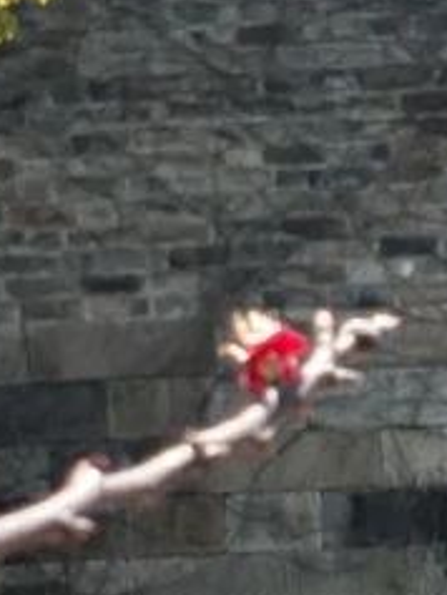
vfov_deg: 6.2
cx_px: 517
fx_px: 5436
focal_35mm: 316
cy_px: 693
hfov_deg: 4.7
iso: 50
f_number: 1.6
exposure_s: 1/1667
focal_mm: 5.96
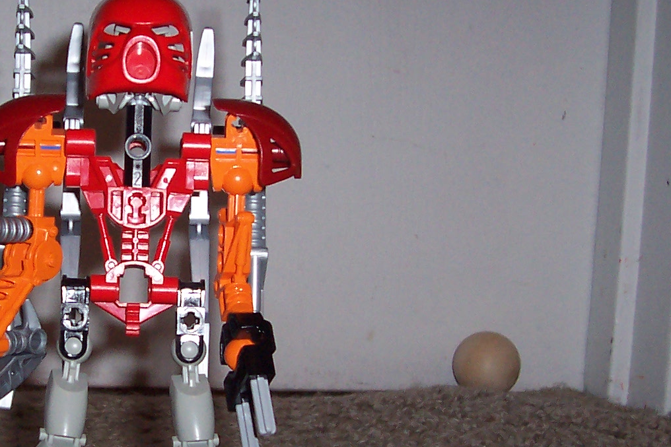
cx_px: 158
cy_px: 291
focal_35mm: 77
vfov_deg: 17.7
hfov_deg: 26.0
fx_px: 1435
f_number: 2.8
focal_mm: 5.6
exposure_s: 1/60
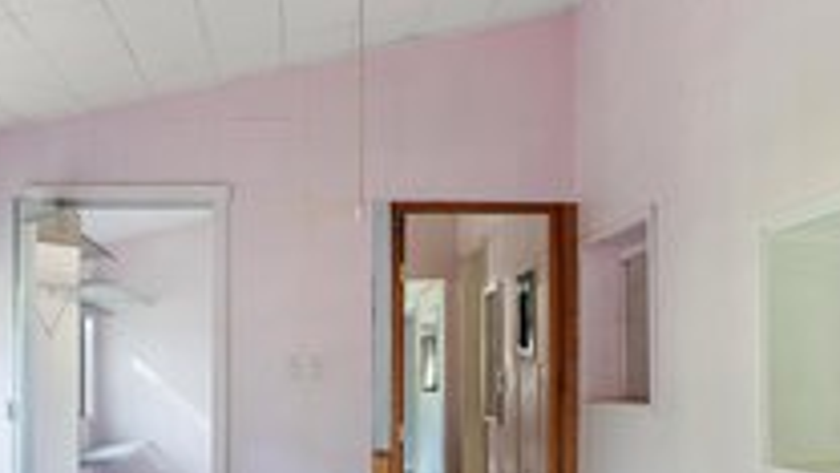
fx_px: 780
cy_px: 376
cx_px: 297
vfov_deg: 32.8
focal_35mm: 35
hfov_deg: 55.7
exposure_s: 1/1.25
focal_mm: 16
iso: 400
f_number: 7.1
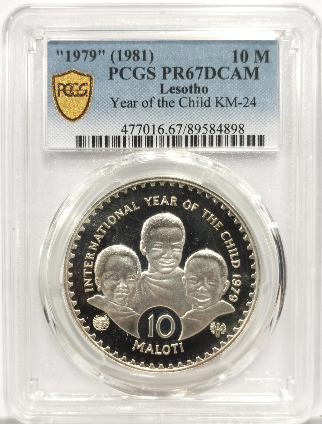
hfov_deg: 27.3
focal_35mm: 54
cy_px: 212
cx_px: 161
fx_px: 664
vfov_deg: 35.4
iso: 160
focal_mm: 5.56
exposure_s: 1/100
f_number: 16
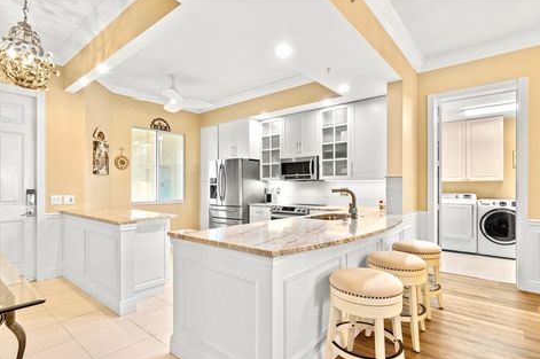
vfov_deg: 68.7
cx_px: 267
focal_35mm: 18
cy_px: 185
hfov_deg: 91.6
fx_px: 263
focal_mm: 11
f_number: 6.3
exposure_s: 1/2
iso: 320
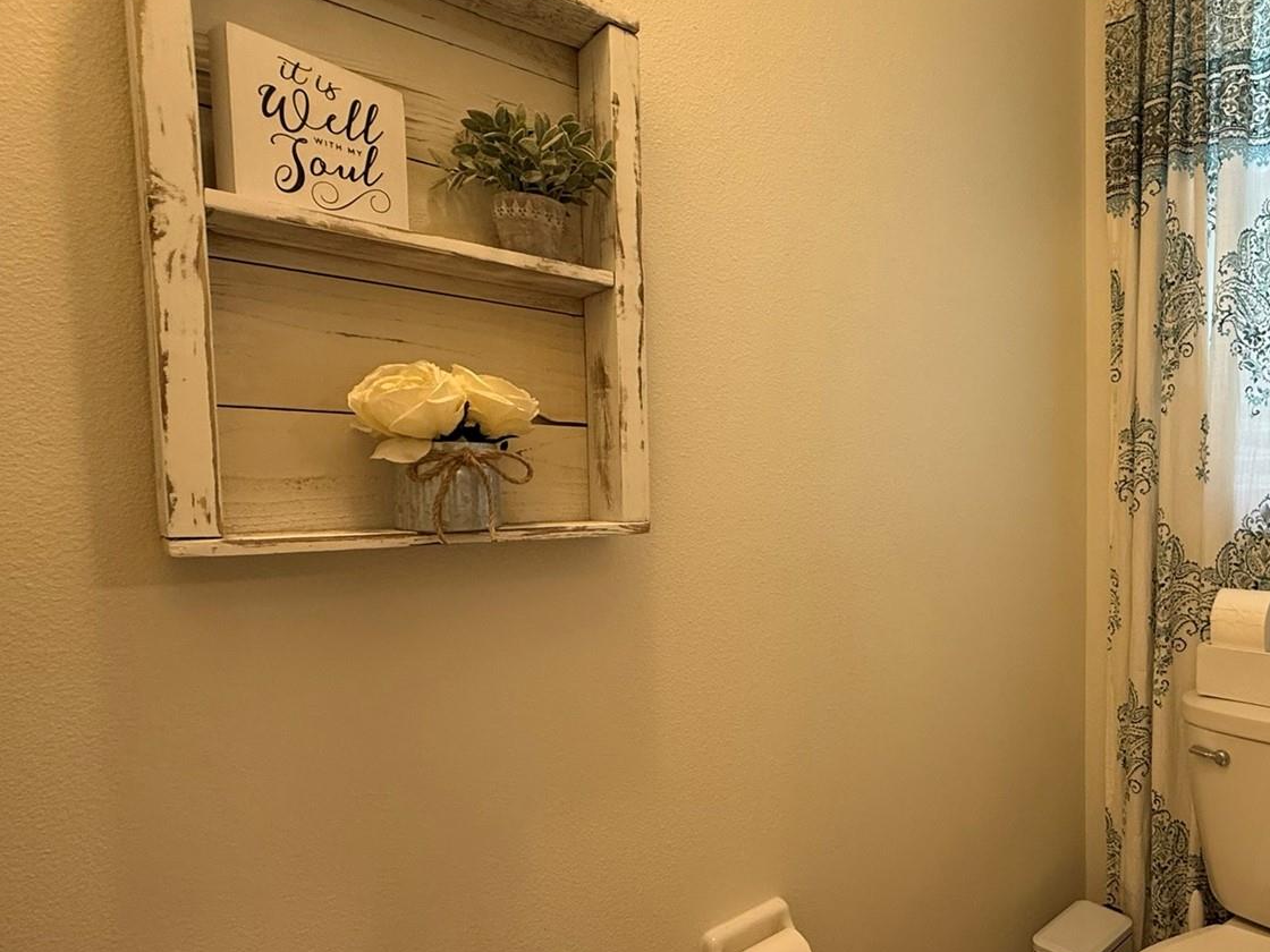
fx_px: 734
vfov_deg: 65.5
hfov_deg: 77.9
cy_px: 556
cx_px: 889
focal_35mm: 20
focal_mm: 2.22
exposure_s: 1/60
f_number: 2.2
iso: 200
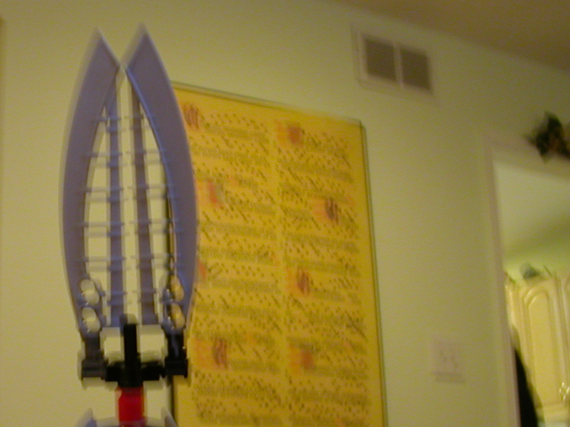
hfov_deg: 29.7
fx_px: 1054
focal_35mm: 64
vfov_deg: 22.6
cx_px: 134
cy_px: 348
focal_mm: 5.6
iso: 100
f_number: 2.7
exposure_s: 1/4.7
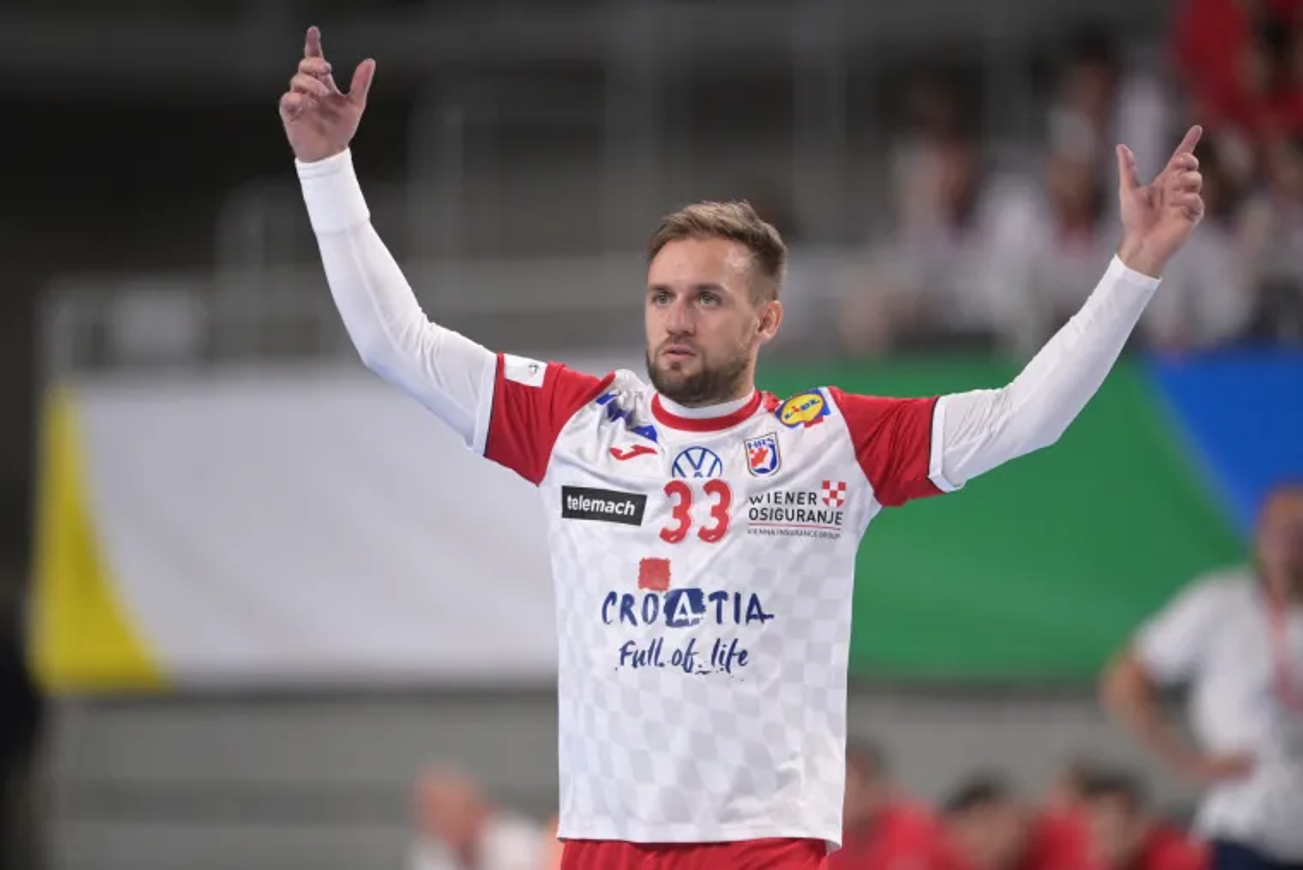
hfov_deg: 5.2
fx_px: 14480
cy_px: 435
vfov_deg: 3.4
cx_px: 652
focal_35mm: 400
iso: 4000
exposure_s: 1/3200
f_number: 2.8
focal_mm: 400
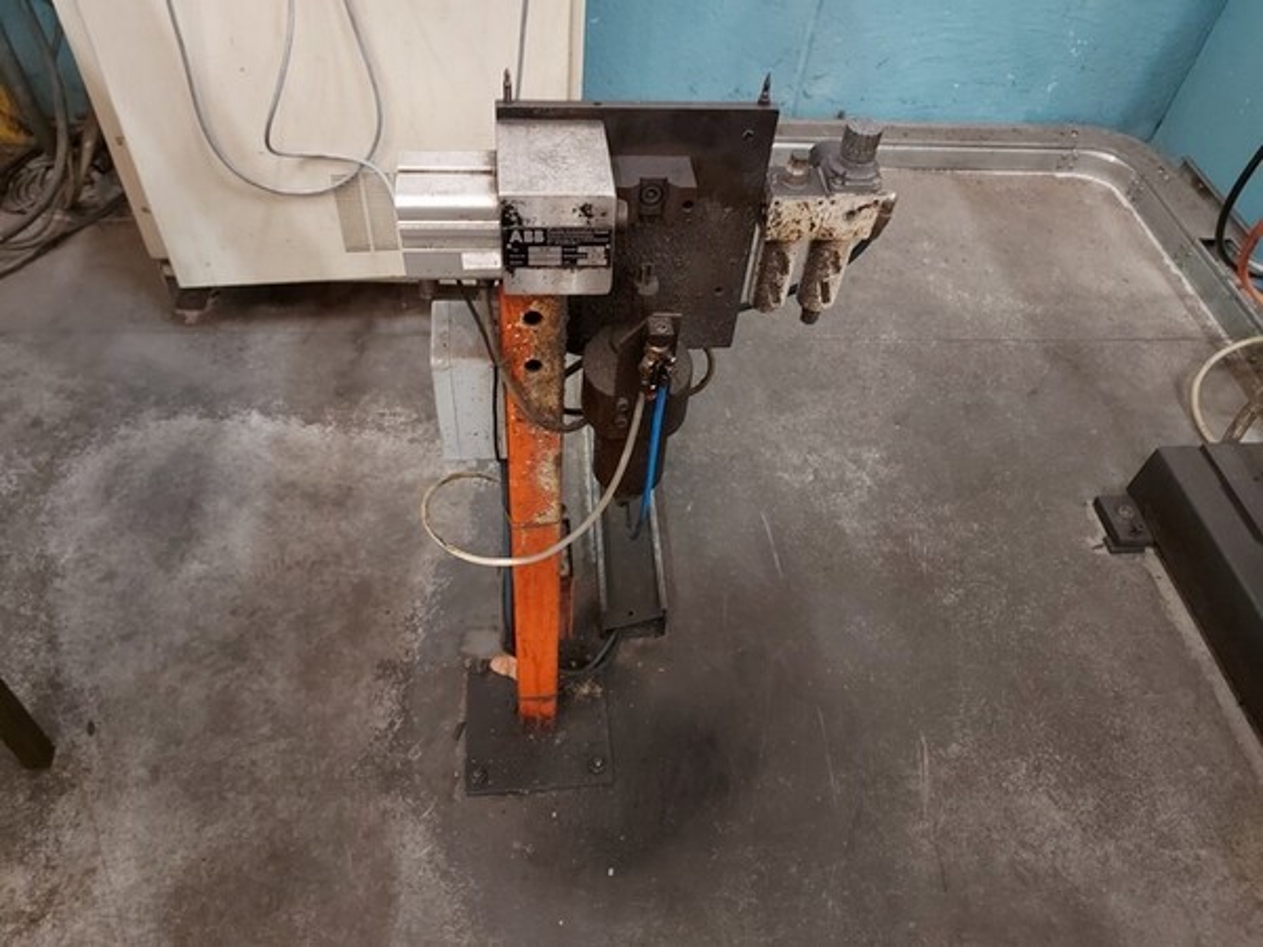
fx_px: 876
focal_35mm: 24
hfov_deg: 71.6
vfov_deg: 56.8
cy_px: 474
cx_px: 632
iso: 500
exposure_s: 1/20
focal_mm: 5.23
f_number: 1.8
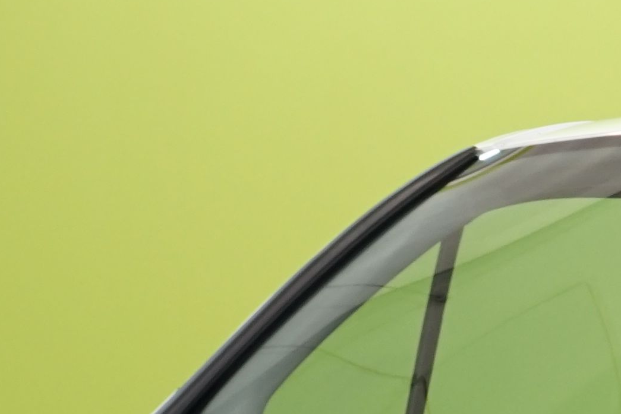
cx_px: 1076
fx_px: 6935
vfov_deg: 3.4
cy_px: 867
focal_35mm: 402
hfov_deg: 5.1
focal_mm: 70
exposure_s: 1/25
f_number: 6.3
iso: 640
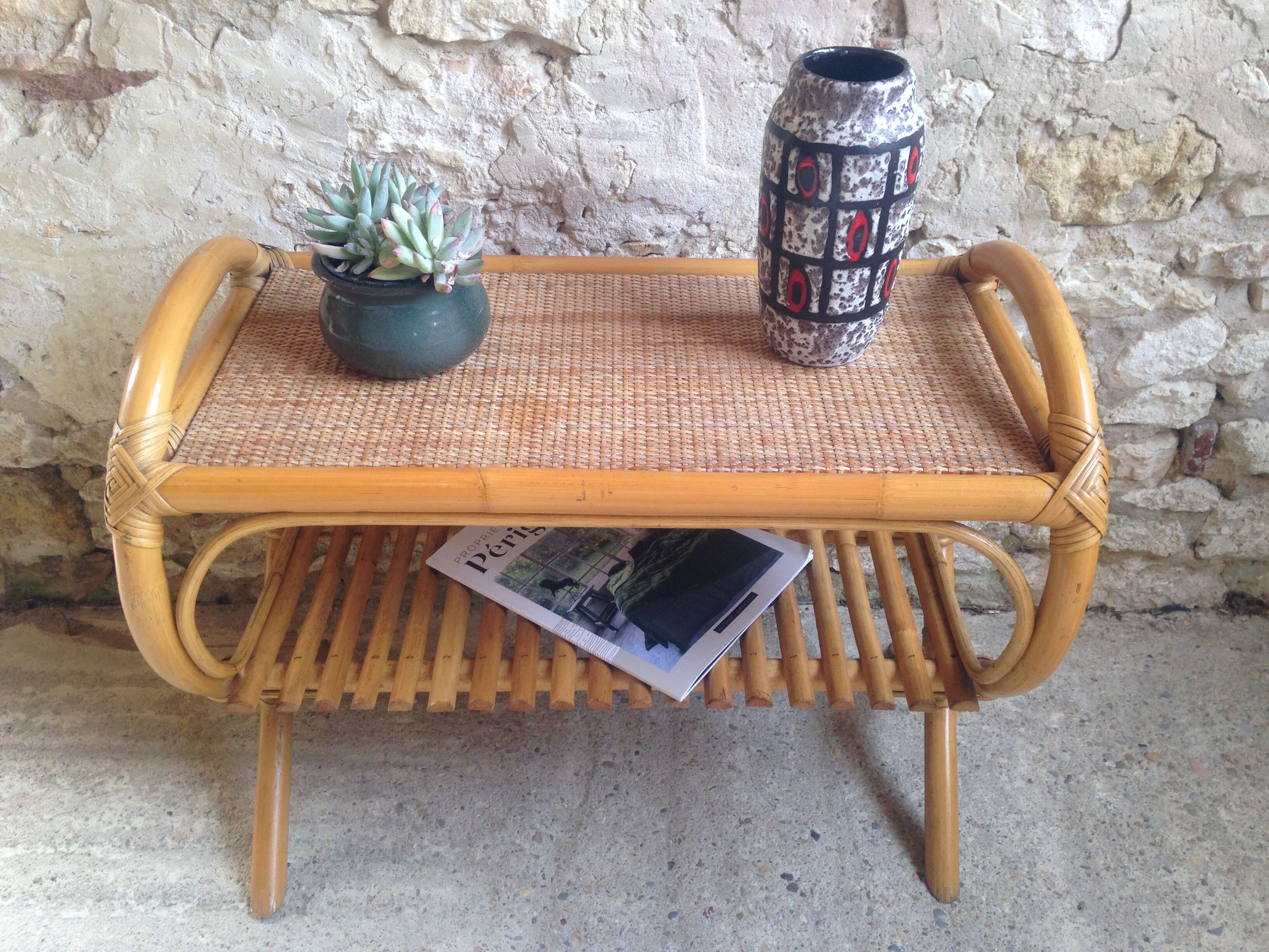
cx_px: 634
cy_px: 476
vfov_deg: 42.9
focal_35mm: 33
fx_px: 1210
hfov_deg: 55.4
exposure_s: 1/60
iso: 64
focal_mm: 4.12
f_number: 2.4
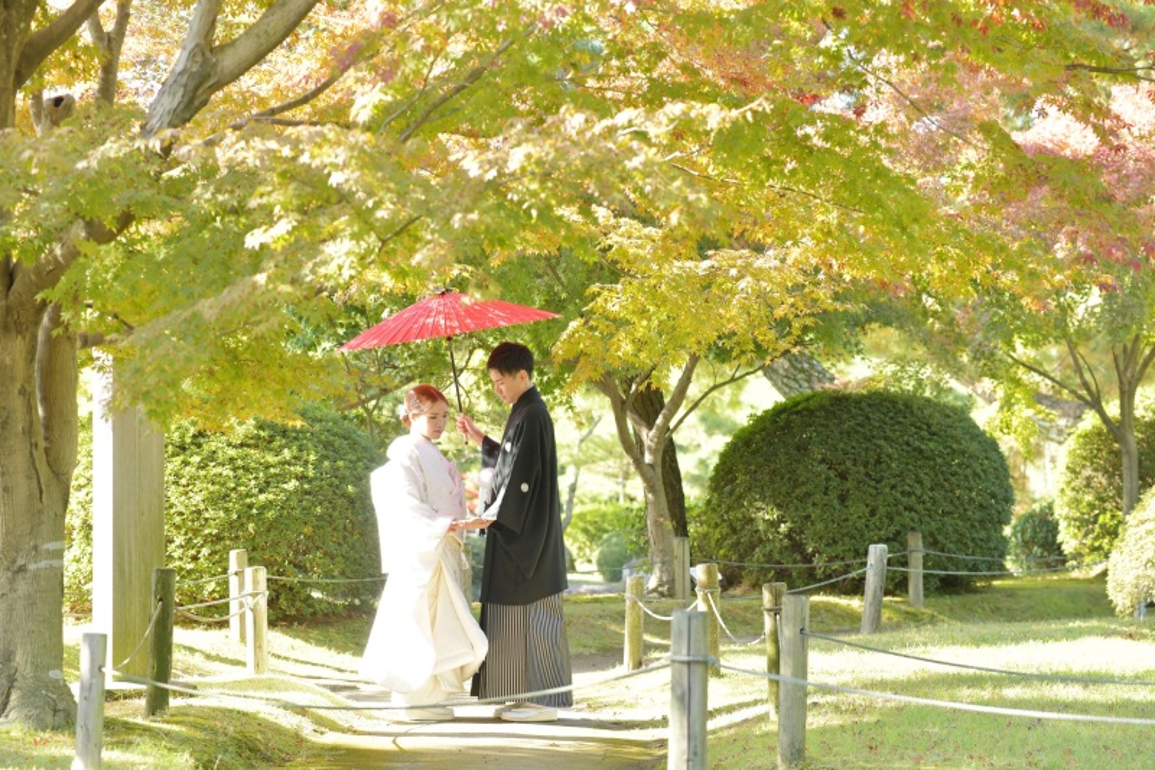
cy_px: 385
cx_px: 578
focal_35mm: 105
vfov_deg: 13.0
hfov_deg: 19.5
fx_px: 3368
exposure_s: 1/160
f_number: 4.5
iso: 320
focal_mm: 105
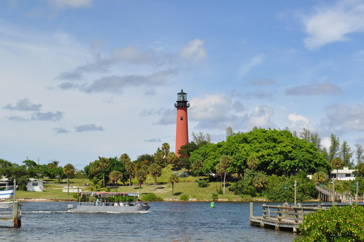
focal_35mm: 68
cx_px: 182
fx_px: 682
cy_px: 121
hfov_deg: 29.9
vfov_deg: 20.1
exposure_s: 1/400
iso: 200
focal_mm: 45
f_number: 10
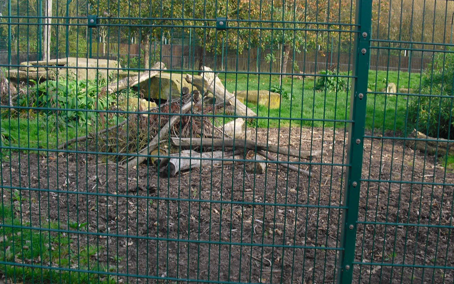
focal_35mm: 46
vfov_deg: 28.0
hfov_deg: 43.5
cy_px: 124
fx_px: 569
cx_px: 239
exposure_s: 1/320
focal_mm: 6.3
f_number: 3.1
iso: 100
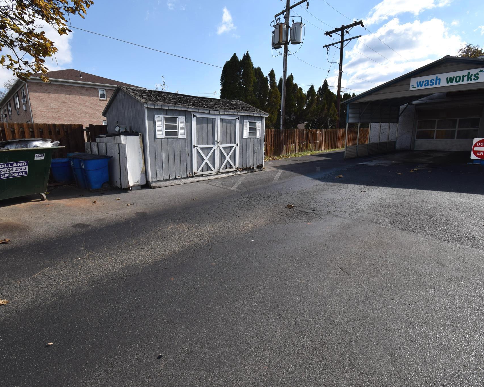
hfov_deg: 89.1
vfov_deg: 77.0
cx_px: 209
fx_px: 244
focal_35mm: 17
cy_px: 193
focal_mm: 10
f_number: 10
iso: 200
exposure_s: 1/400
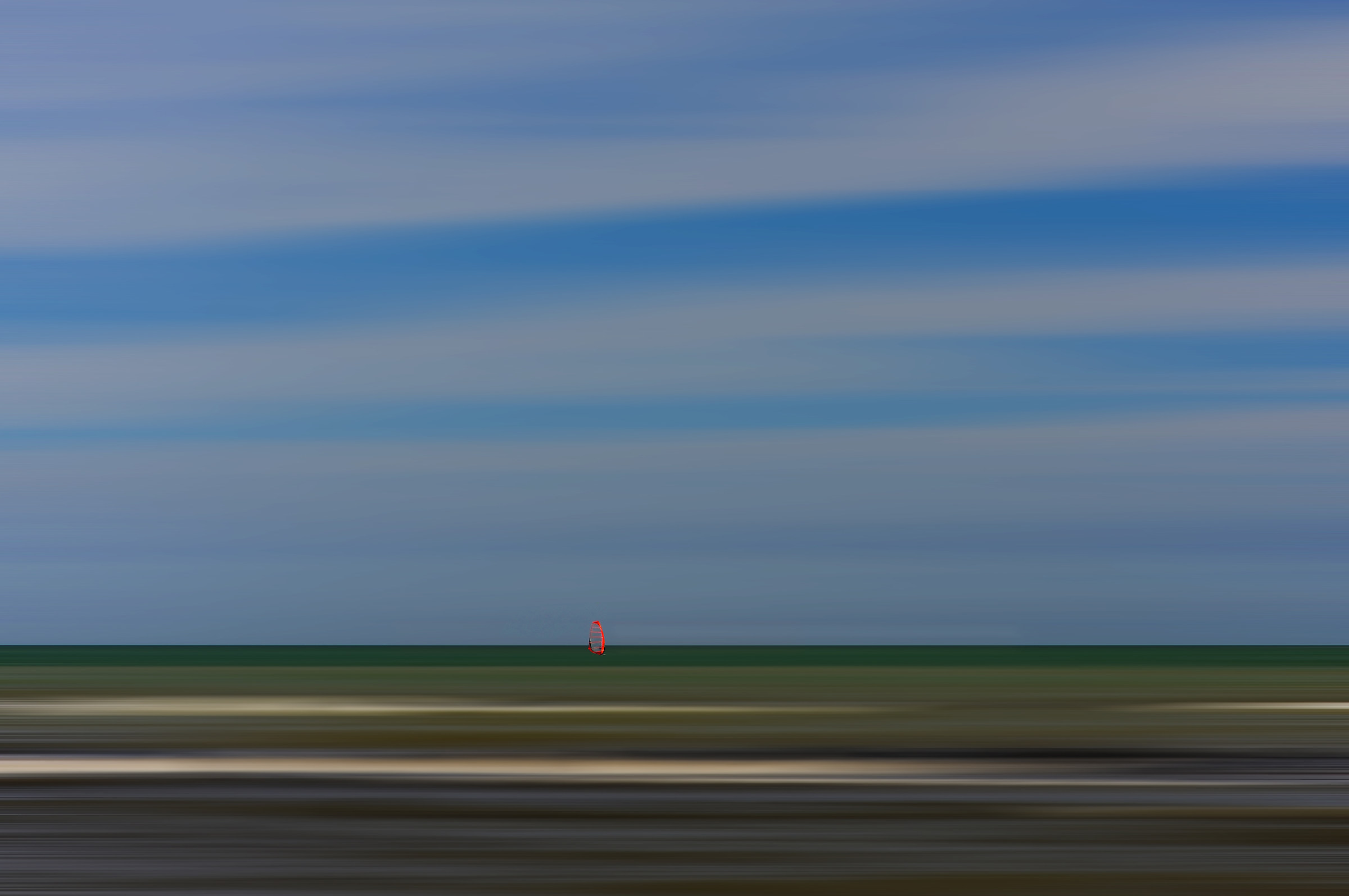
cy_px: 448
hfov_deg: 19.5
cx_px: 674
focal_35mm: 105
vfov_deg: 13.0
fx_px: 3931
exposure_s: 1/320
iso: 200
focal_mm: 105
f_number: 9
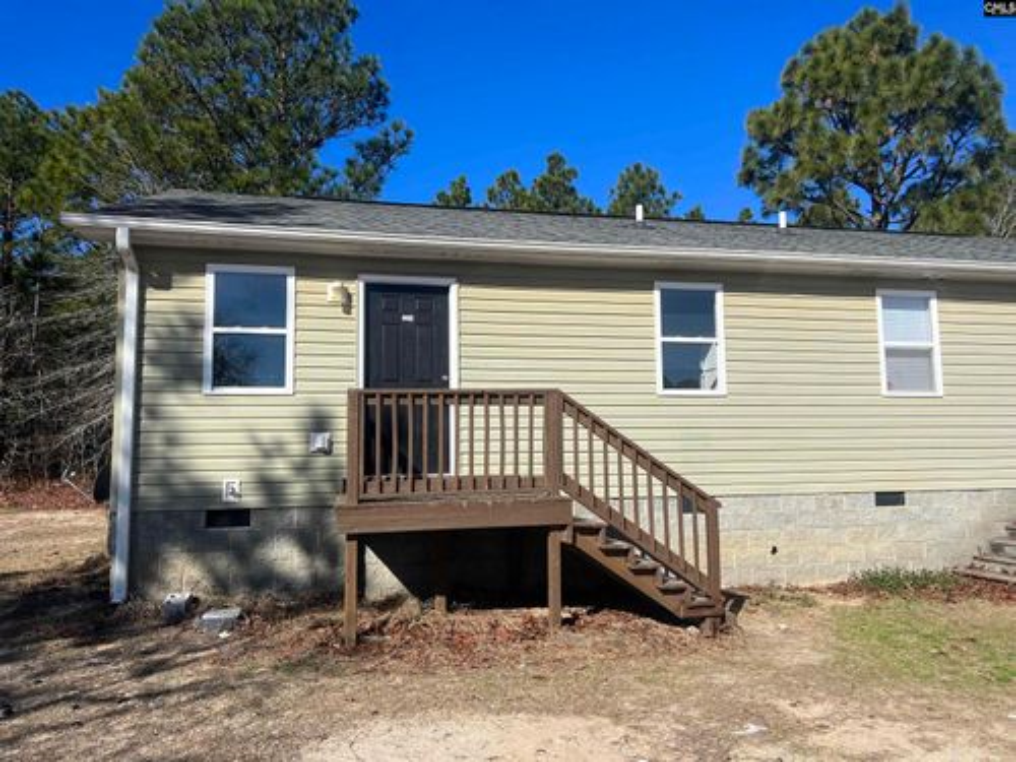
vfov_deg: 53.1
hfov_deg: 67.3
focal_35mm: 26
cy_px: 381
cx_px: 508
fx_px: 763
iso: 50
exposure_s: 1/5319
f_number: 1.5
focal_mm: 5.7
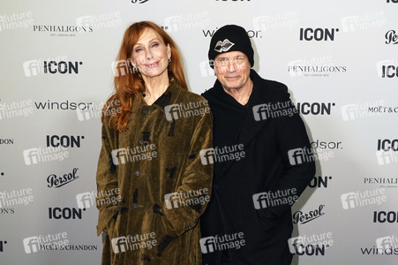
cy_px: 132
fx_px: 475
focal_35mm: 43
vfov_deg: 31.1
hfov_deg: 45.5
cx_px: 199
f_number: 5.6
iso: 1600
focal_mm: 43
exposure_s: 1/160
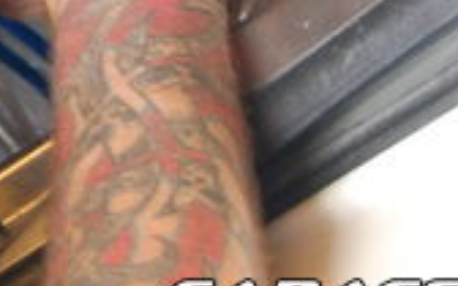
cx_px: -237
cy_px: -256
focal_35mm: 233
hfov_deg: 8.8
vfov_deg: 5.5
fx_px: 2908
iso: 800
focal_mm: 40
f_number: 5
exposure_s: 1/15
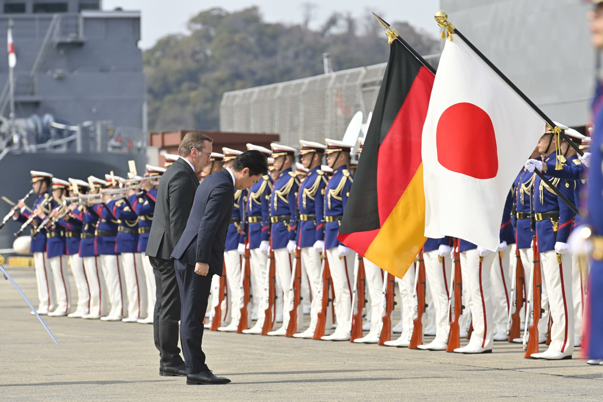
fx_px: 4690
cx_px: 302
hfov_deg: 7.4
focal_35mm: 280
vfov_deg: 4.9
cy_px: 201
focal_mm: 280
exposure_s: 1/500
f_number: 8
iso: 200
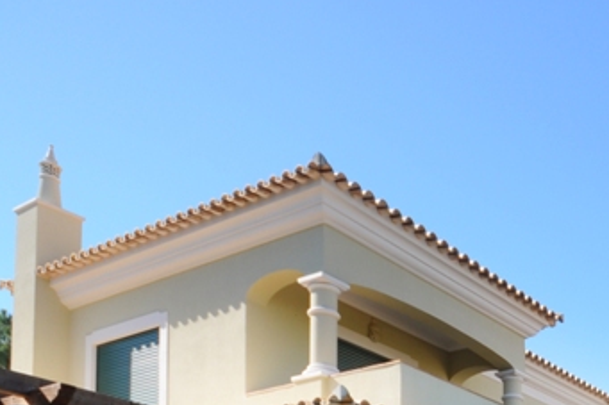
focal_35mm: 45
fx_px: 761
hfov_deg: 36.5
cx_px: 679
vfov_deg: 23.9
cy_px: 601
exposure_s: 1/200
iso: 200
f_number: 10
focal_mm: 10
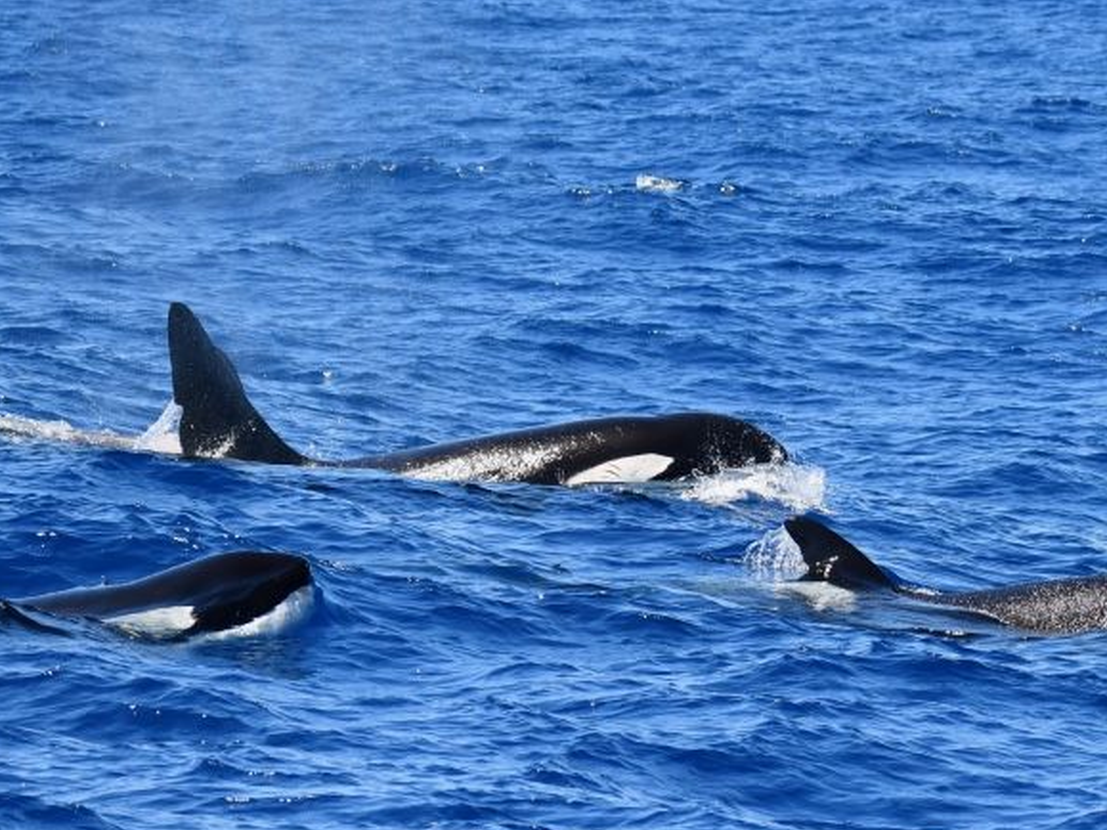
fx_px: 9560
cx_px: 683
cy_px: 504
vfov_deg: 5.0
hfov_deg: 6.6
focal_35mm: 299
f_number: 6.3
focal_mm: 150
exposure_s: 1/1600
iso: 400
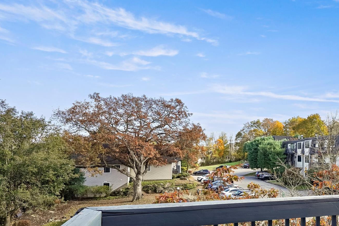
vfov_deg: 50.4
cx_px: 234
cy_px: 149
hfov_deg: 68.9
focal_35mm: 25
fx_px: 235
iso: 250
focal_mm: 16
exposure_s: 1/50
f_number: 7.1
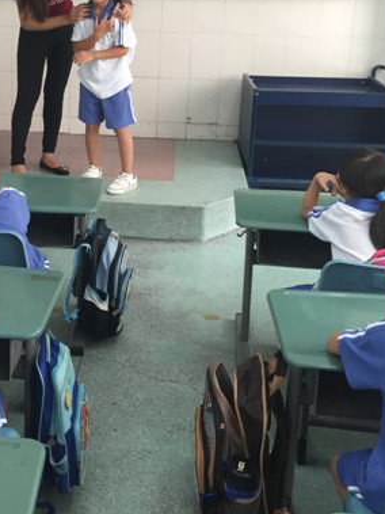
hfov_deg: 28.1
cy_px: 164
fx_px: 757
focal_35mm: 51
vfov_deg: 37.0
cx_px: 88
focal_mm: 4.15
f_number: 2.2
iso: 40
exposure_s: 1/33
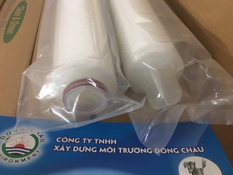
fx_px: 202
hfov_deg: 60.0
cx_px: 119
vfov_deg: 46.8
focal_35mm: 30
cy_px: 88
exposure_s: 1/8
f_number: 2.2
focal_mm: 4.15
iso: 125
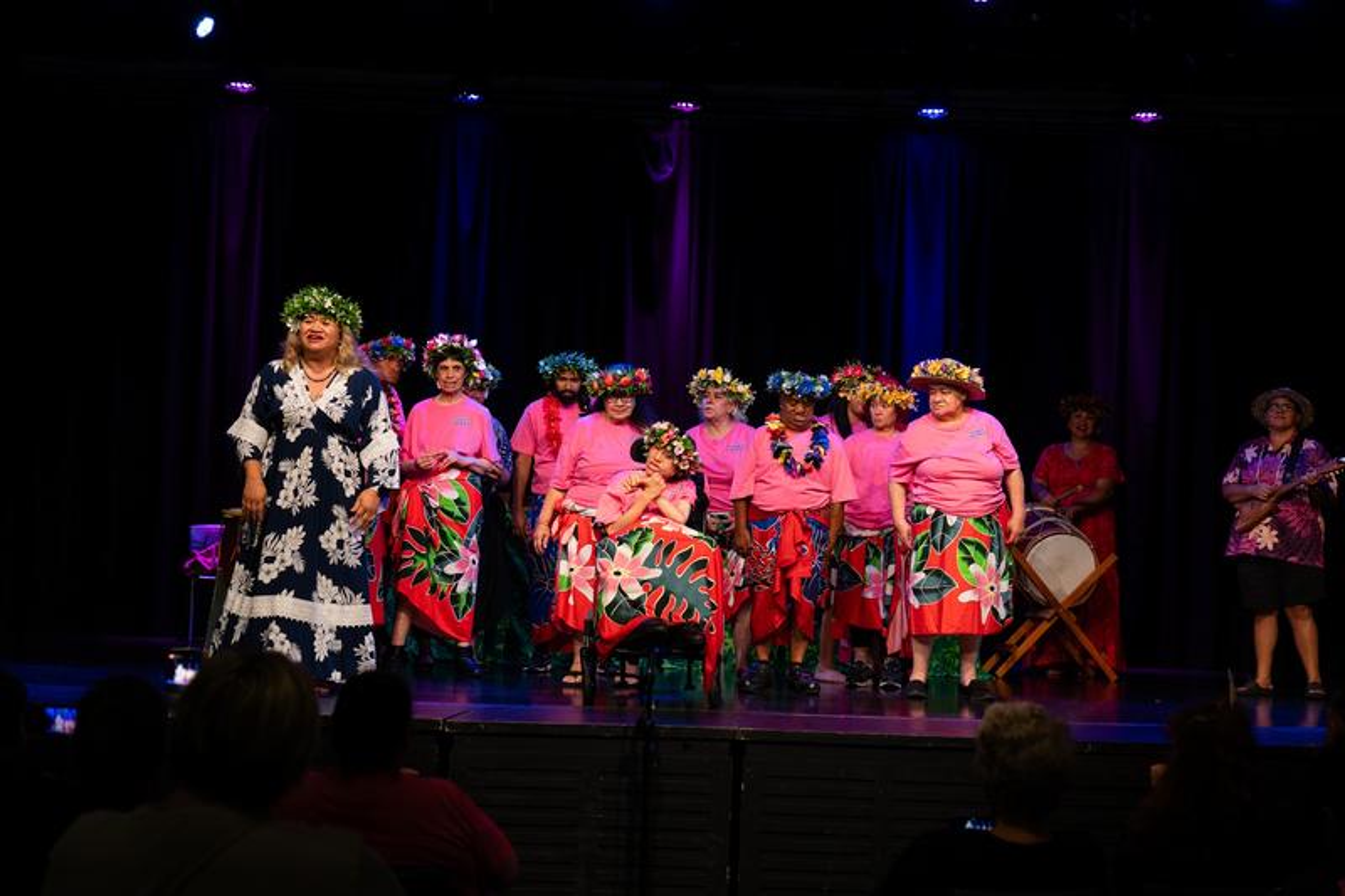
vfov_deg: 23.4
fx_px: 2166
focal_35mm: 58
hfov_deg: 34.5
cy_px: 448
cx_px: 672
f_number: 4
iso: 1250
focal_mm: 58
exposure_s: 1/200
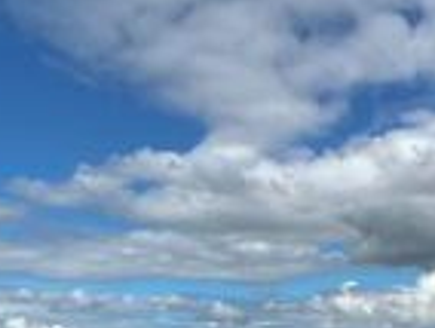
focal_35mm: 64
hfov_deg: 29.6
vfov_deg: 19.3
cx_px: 337
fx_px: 806
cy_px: 529
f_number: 1.8
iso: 32
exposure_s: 1/1531
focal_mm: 1.57
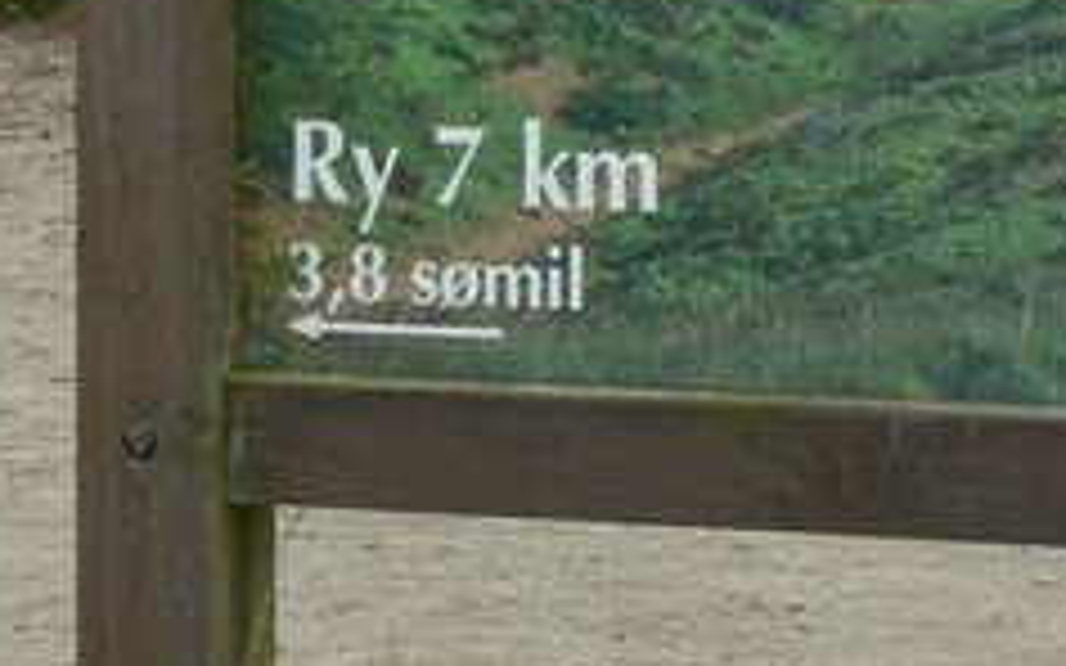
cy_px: -279
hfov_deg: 10.1
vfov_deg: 6.3
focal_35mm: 207
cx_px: 1003
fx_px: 6012
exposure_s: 1/250
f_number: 5.6
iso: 200
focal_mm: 12.9
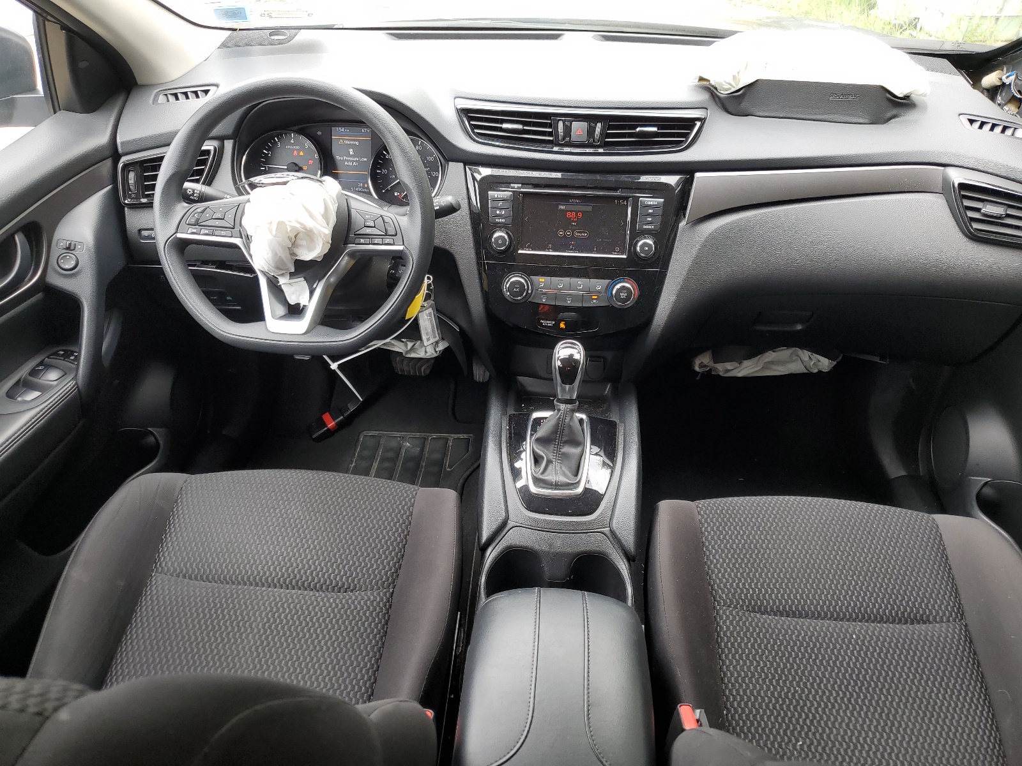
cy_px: 383
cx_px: 511
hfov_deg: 67.3
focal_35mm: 26
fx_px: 768
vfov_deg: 53.1
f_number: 1.5
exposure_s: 1/123
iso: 50
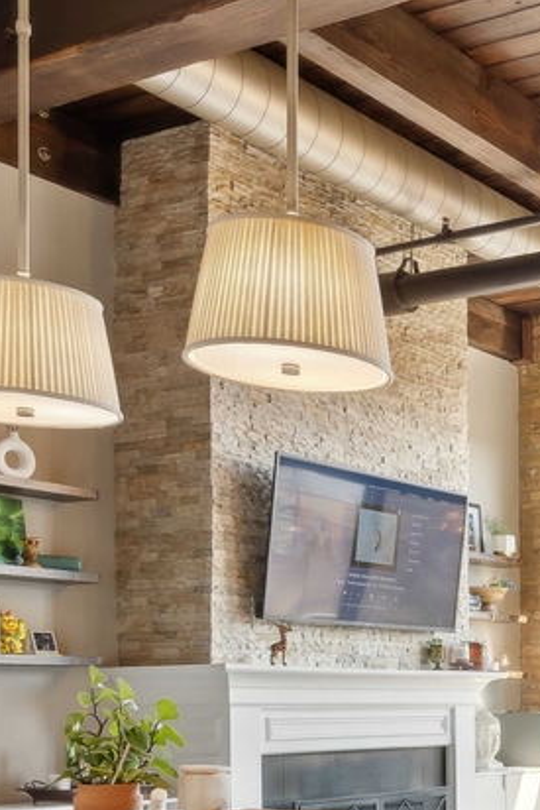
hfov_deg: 20.7
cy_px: 712
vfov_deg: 34.4
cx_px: 825
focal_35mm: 55
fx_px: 1236
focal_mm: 14
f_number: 9.5
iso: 200
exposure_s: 1/30
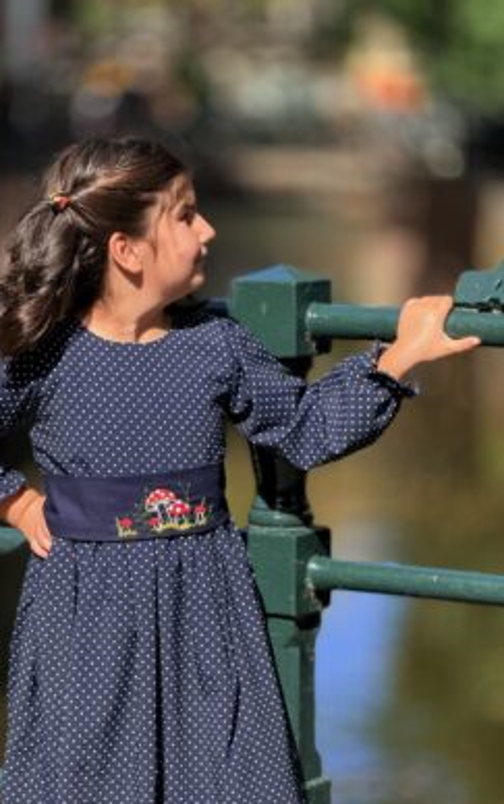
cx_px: 195
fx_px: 2875
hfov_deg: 10.0
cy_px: 412
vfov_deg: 15.9
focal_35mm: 131
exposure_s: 1/707
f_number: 2.8
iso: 50
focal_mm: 15.66
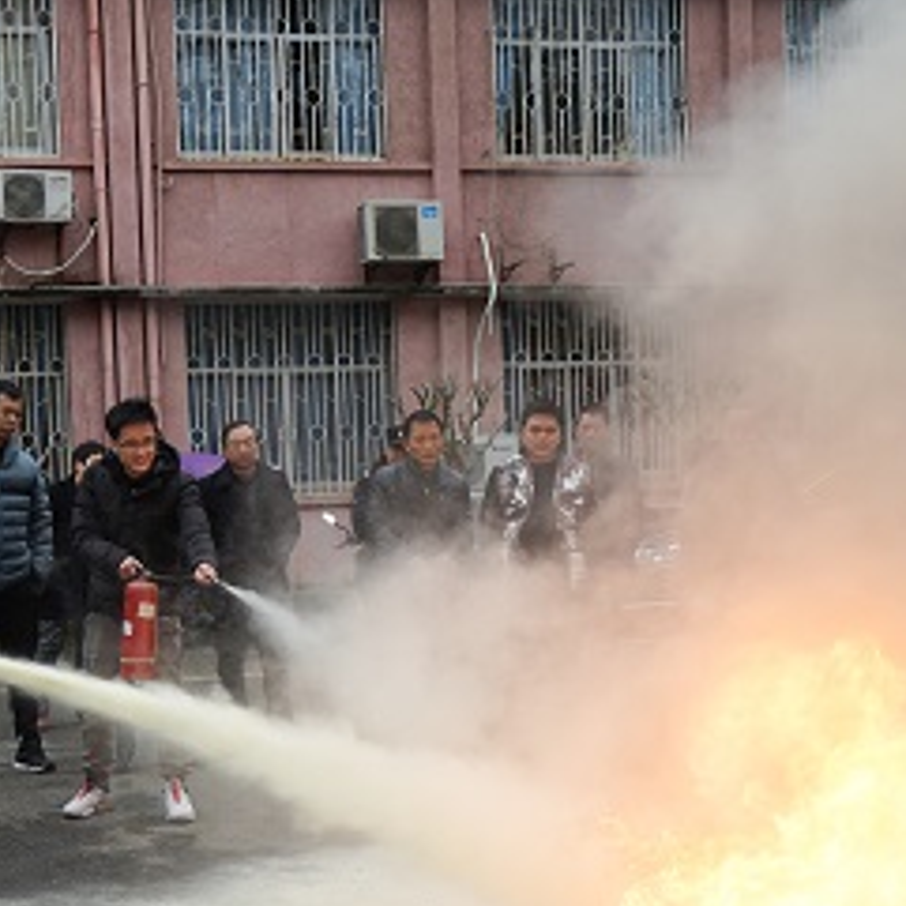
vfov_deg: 24.9
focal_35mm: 69
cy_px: 594
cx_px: 286
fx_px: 2043
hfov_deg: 24.8
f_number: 4.5
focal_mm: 28
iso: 100
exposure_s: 1/160
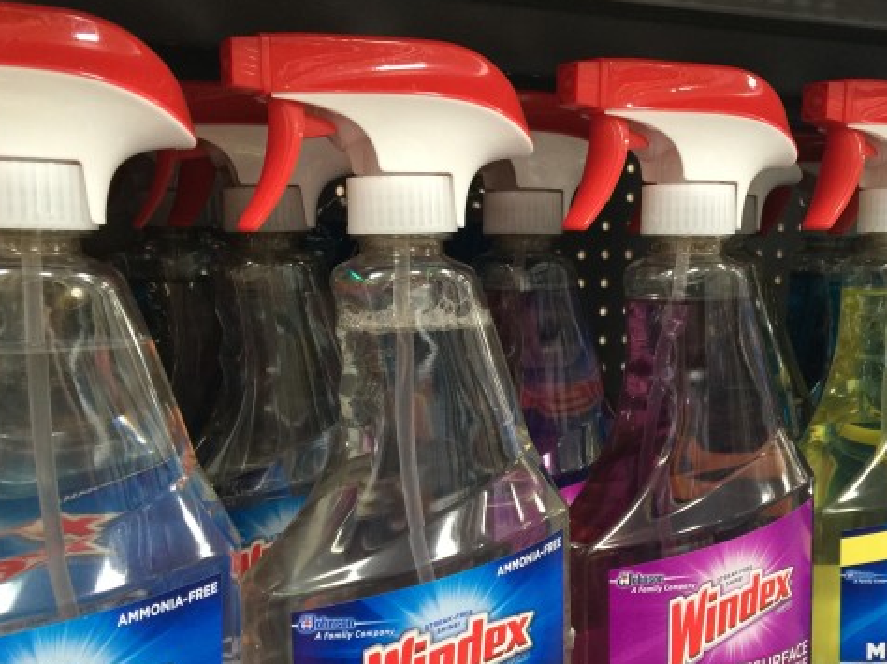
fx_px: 1204
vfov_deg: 30.5
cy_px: 466
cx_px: 545
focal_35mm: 47
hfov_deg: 40.2
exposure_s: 1/33
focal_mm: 4.15
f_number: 2.2
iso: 80
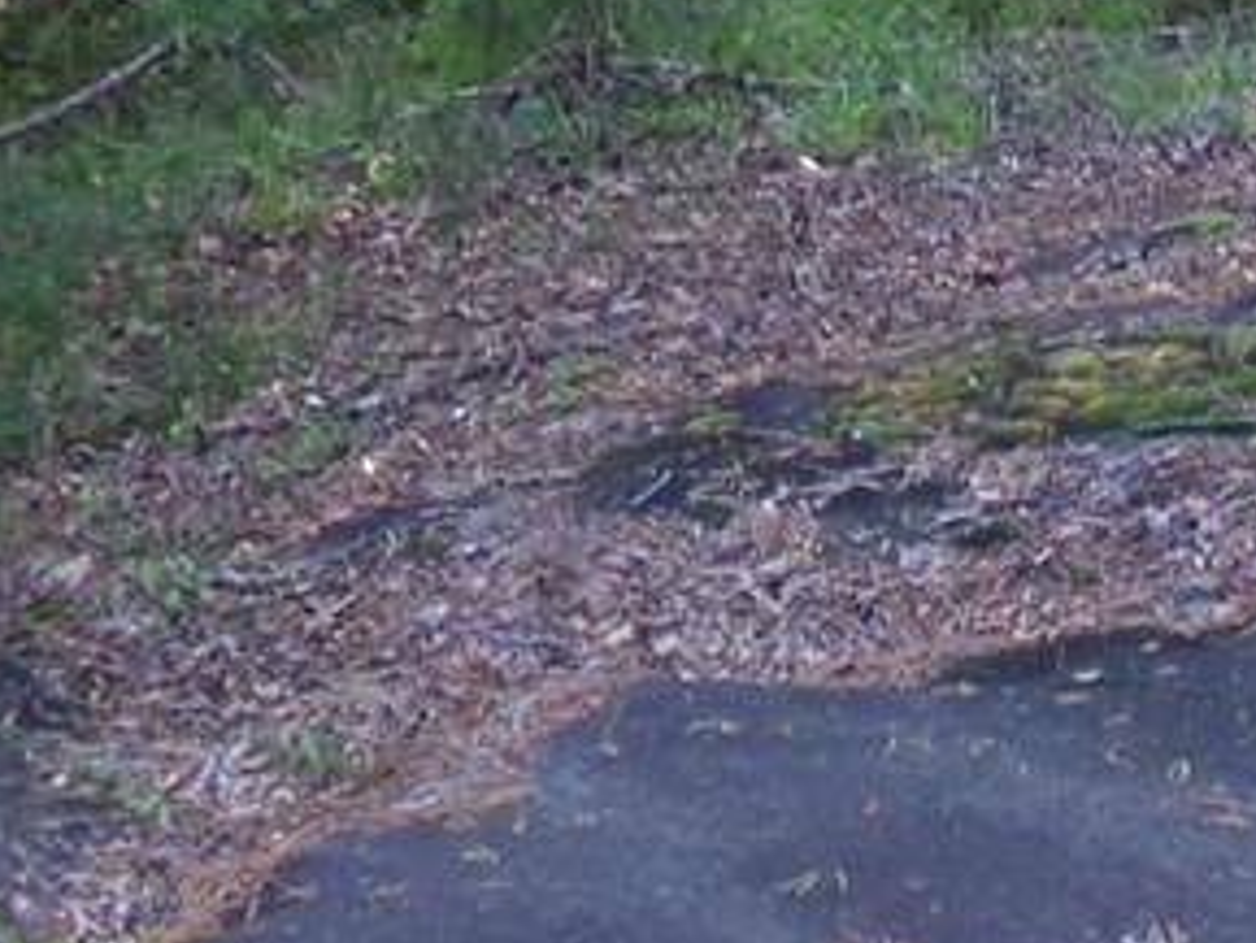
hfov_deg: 22.1
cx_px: 1278
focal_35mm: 85
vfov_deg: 15.9
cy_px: -478
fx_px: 3085
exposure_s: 1/34
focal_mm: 4.3
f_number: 3.7
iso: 180
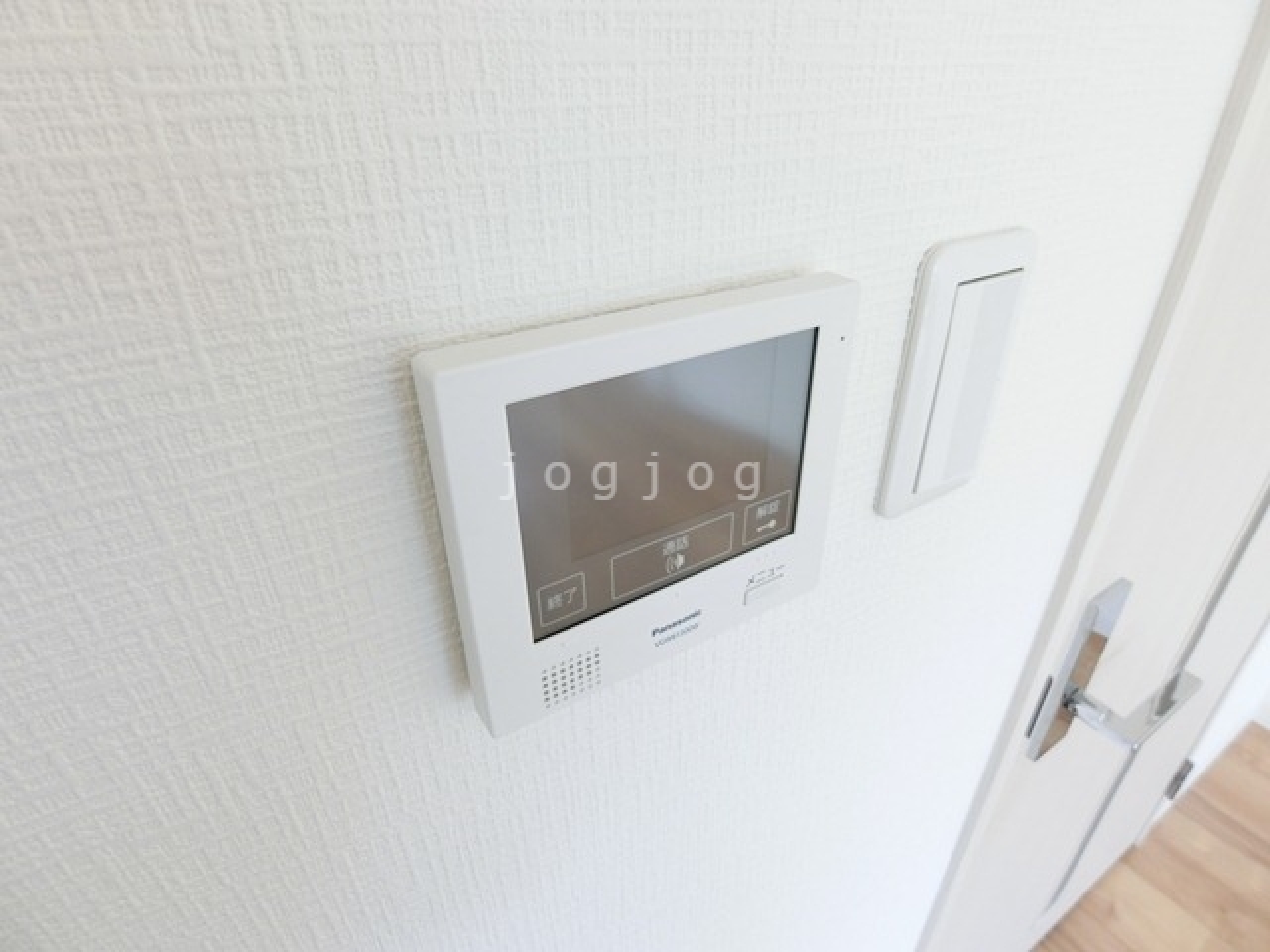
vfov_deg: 68.7
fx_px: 697
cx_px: 635
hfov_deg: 84.7
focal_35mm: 19
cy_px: 476
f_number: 2.7
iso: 125
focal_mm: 4.06
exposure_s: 1/125
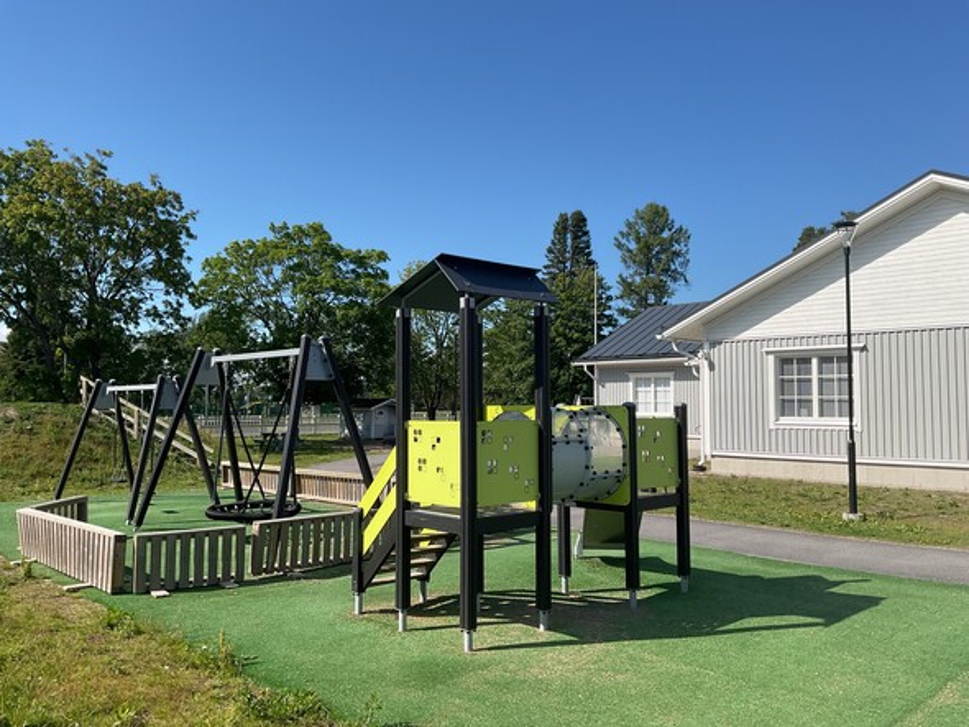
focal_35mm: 29
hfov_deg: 61.6
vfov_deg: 48.3
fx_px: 812
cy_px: 364
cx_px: 484
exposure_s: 1/2227
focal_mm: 3
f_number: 1.8
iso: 16
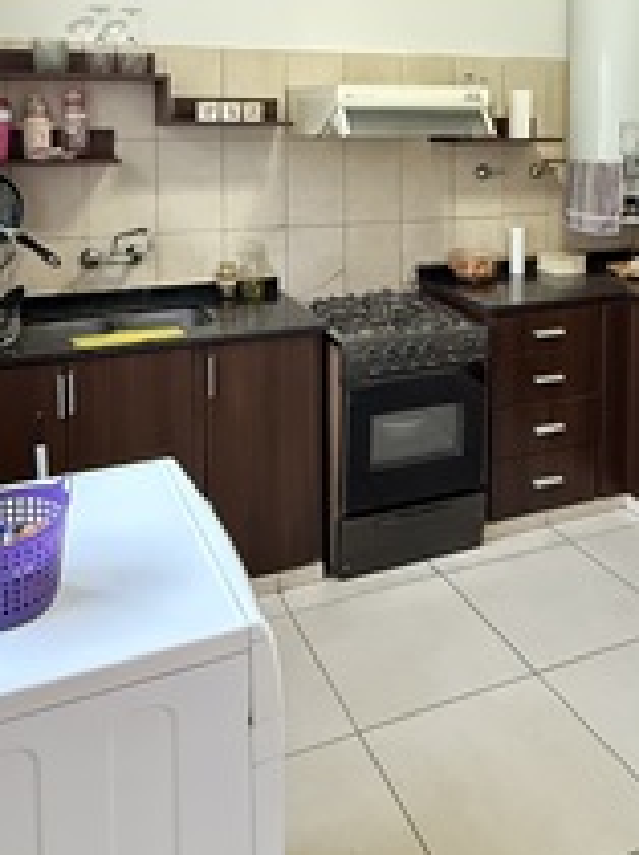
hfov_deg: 42.8
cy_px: 161
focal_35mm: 33
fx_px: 814
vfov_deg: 51.6
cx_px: 356
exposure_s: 1/33
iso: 1250
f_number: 2.2
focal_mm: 2.22
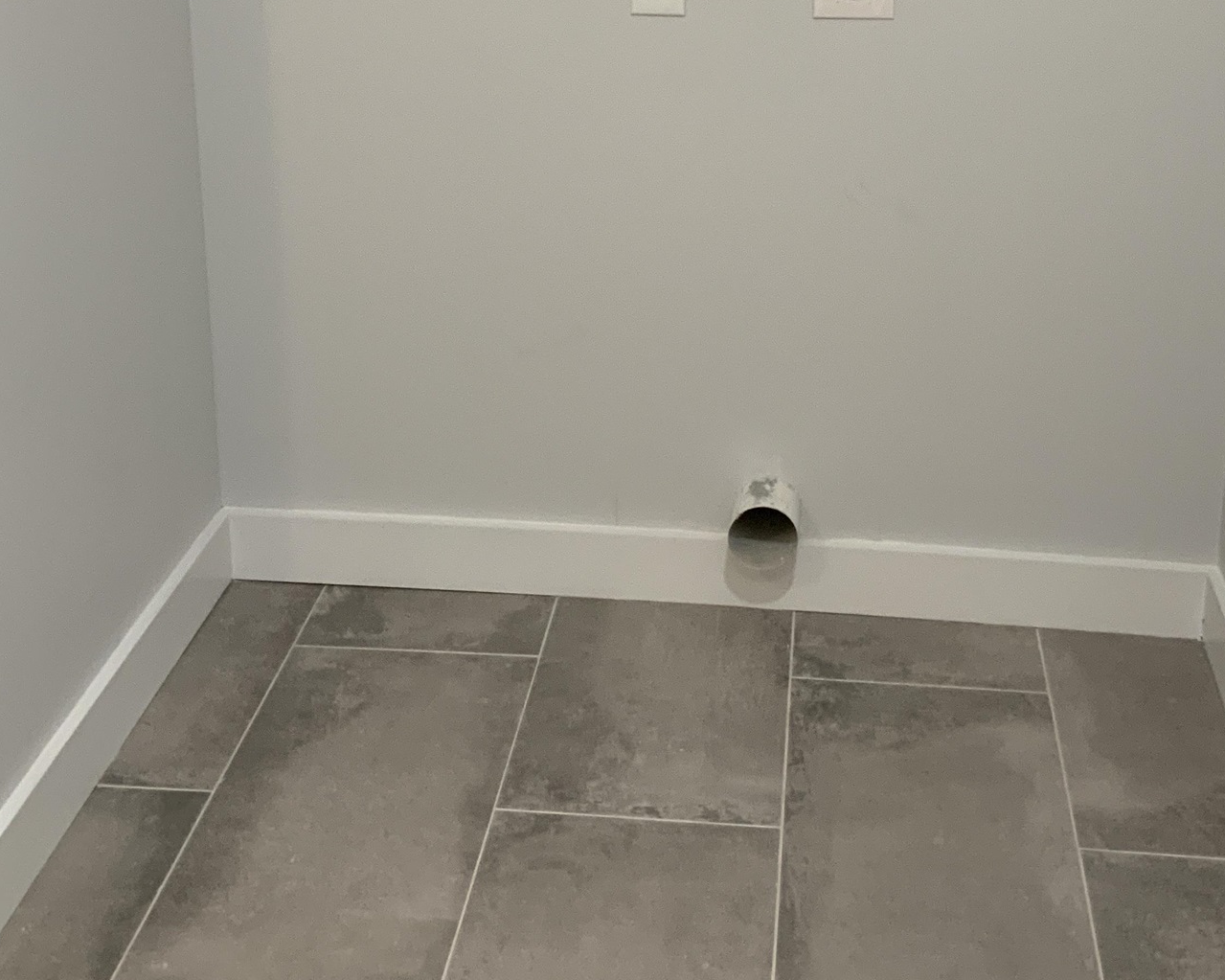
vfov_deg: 28.8
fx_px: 1849
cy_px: 152
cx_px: 687
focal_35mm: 51
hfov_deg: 36.6
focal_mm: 3
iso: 100
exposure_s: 1/60
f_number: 1.8
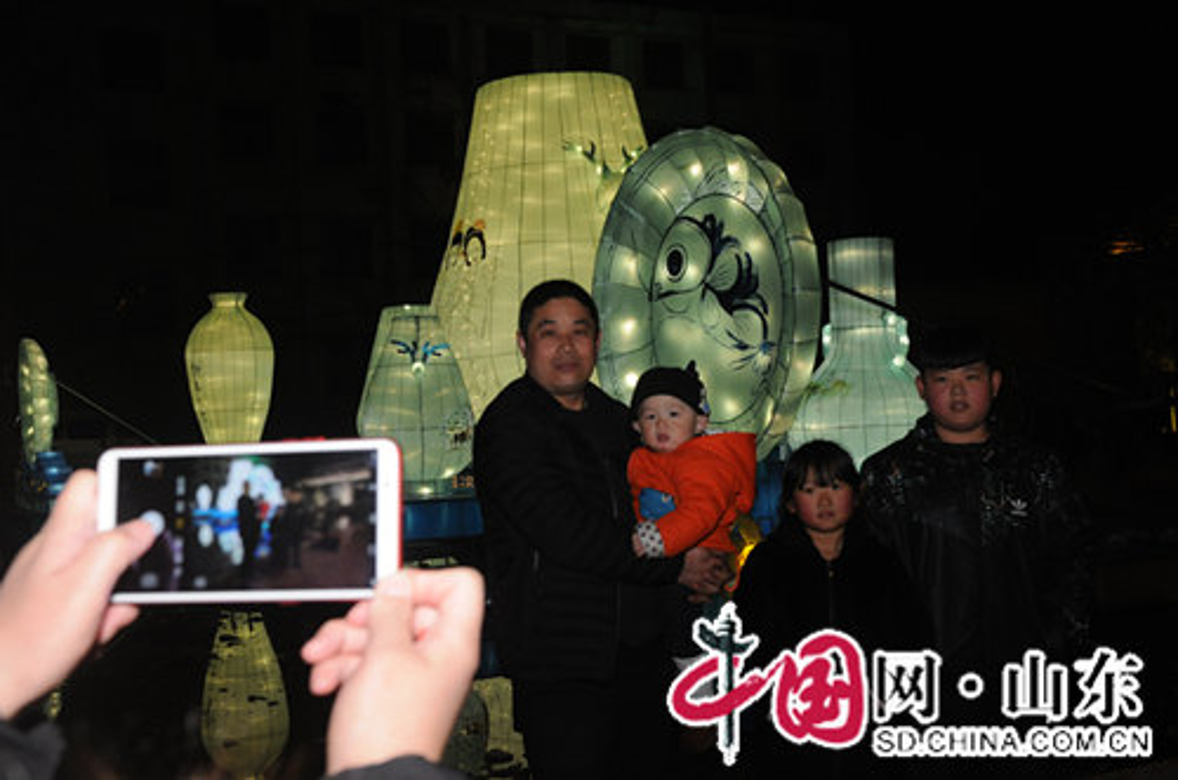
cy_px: 390
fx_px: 1469
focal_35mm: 45
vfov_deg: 29.7
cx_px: 589
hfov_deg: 43.7
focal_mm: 30
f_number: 7.1
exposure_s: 1/60
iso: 1000
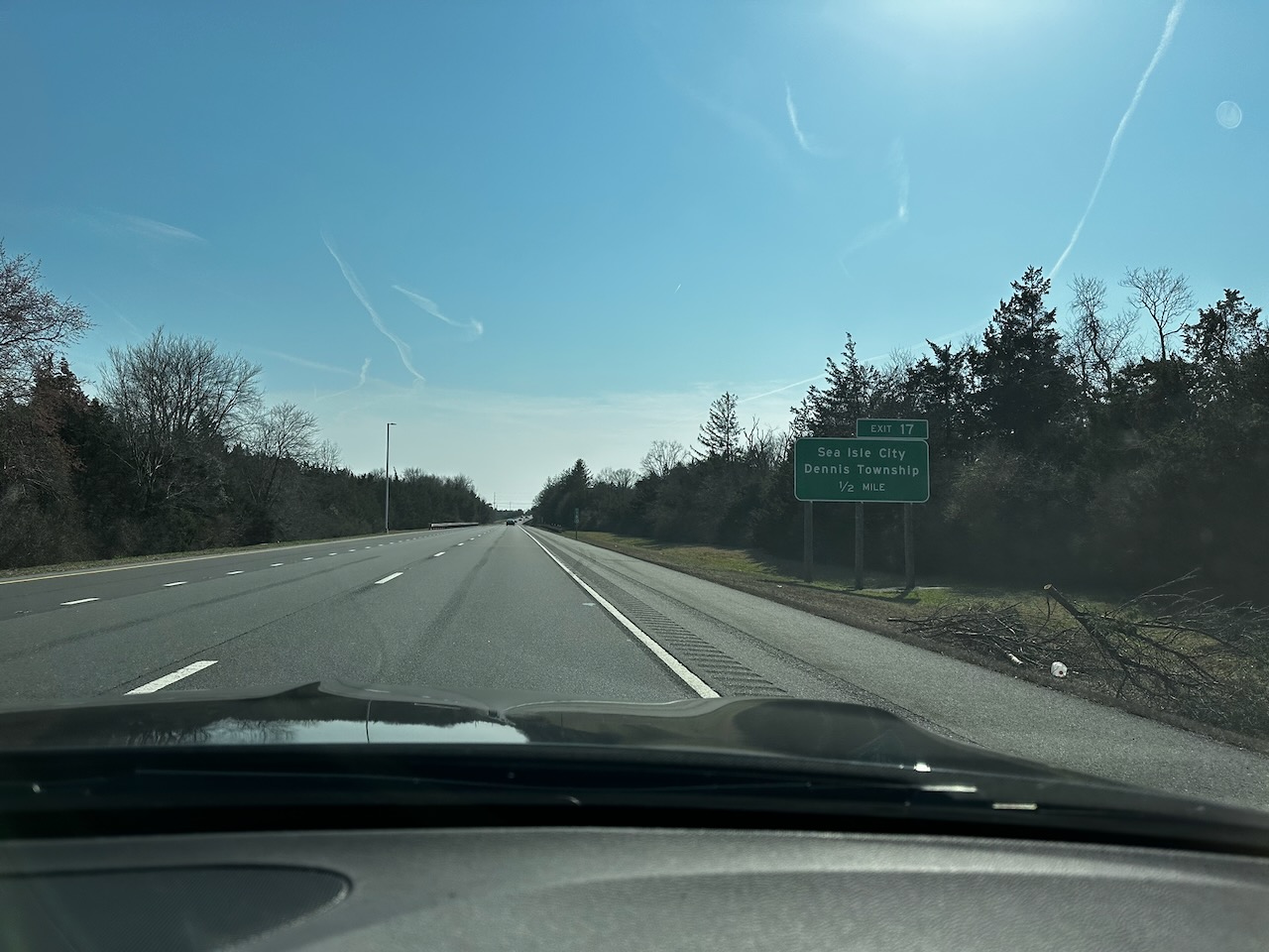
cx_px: 634
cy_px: 476
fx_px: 880
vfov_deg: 56.8
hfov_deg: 71.6
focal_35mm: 24
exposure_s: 1/7576
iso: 80
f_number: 1.78
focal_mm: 6.86
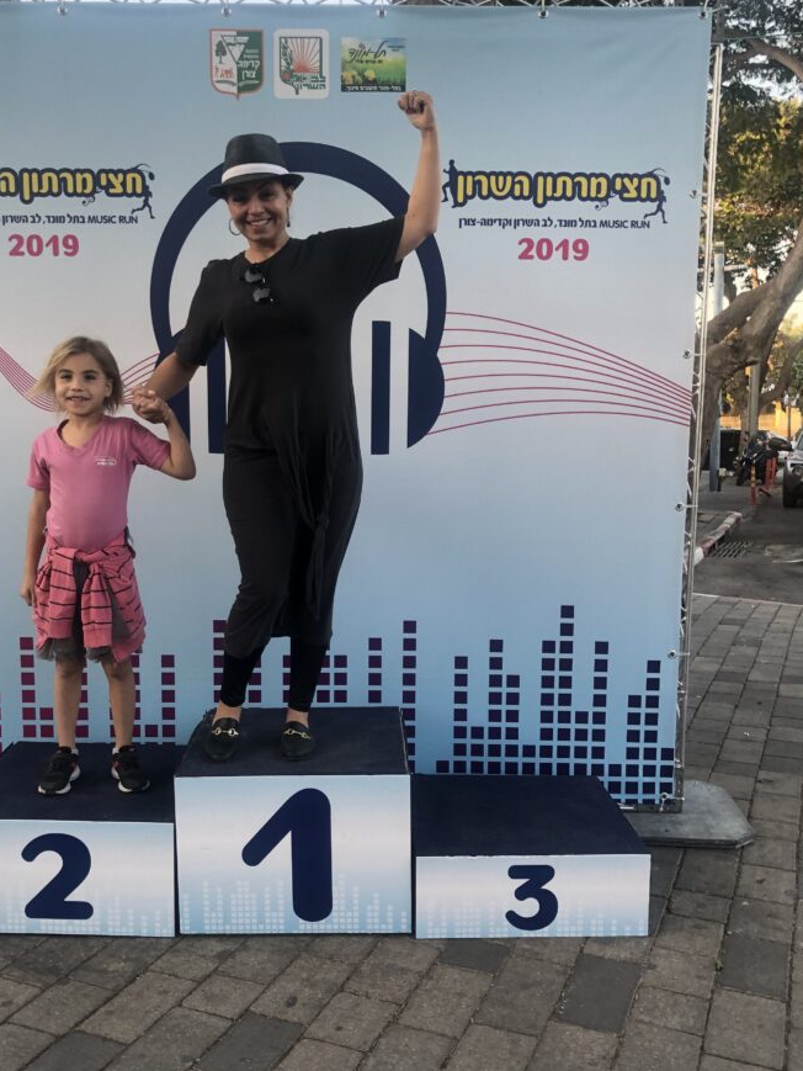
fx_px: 1020
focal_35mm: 33
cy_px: 584
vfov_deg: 55.3
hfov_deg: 42.8
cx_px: 340
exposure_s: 1/120
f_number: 1.8
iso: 40
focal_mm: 3.99
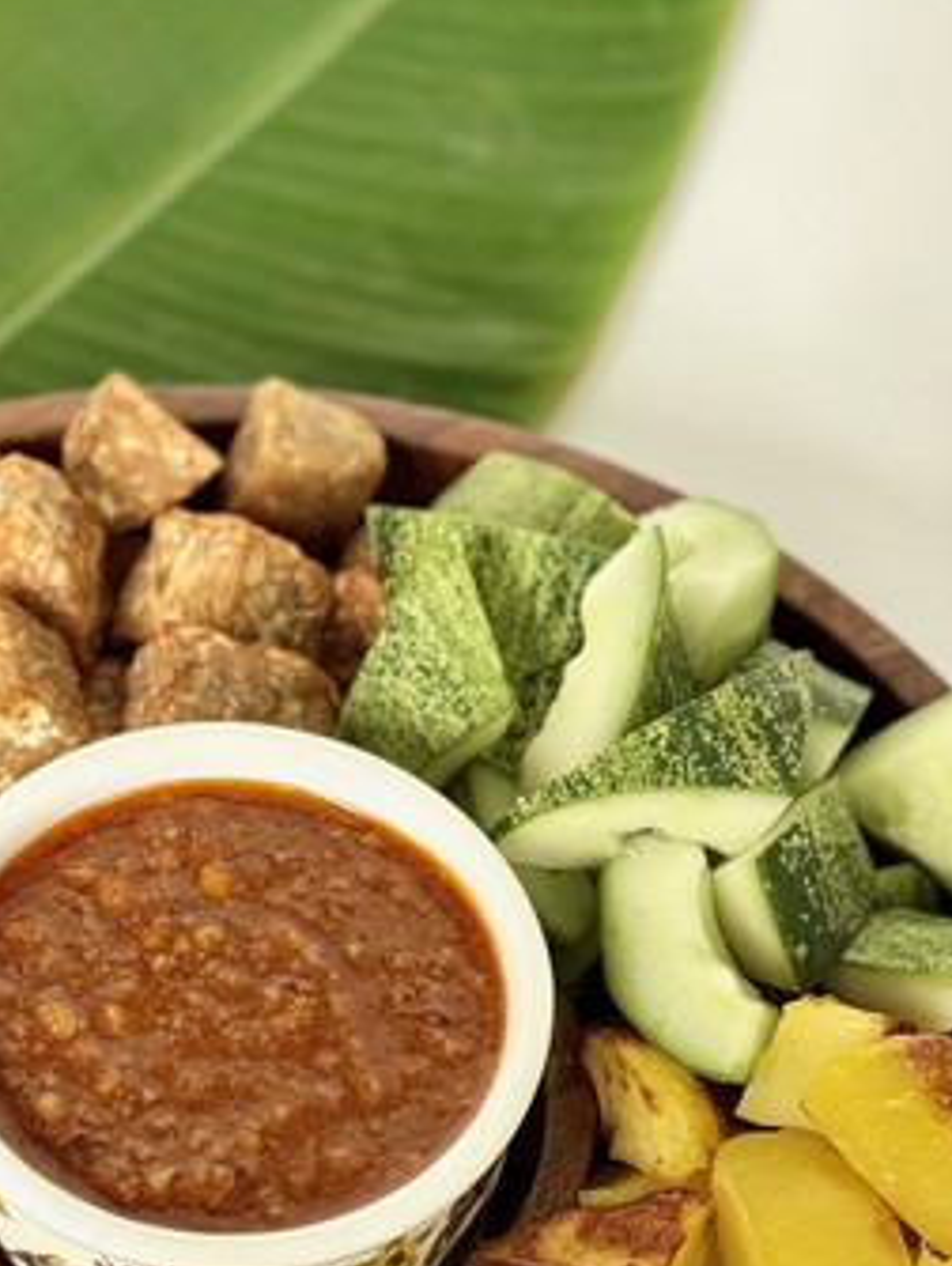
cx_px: 374
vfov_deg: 15.8
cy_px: 862
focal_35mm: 124
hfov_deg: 12.0
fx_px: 4538
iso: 64
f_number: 1.78
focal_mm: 6.76
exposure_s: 1/240
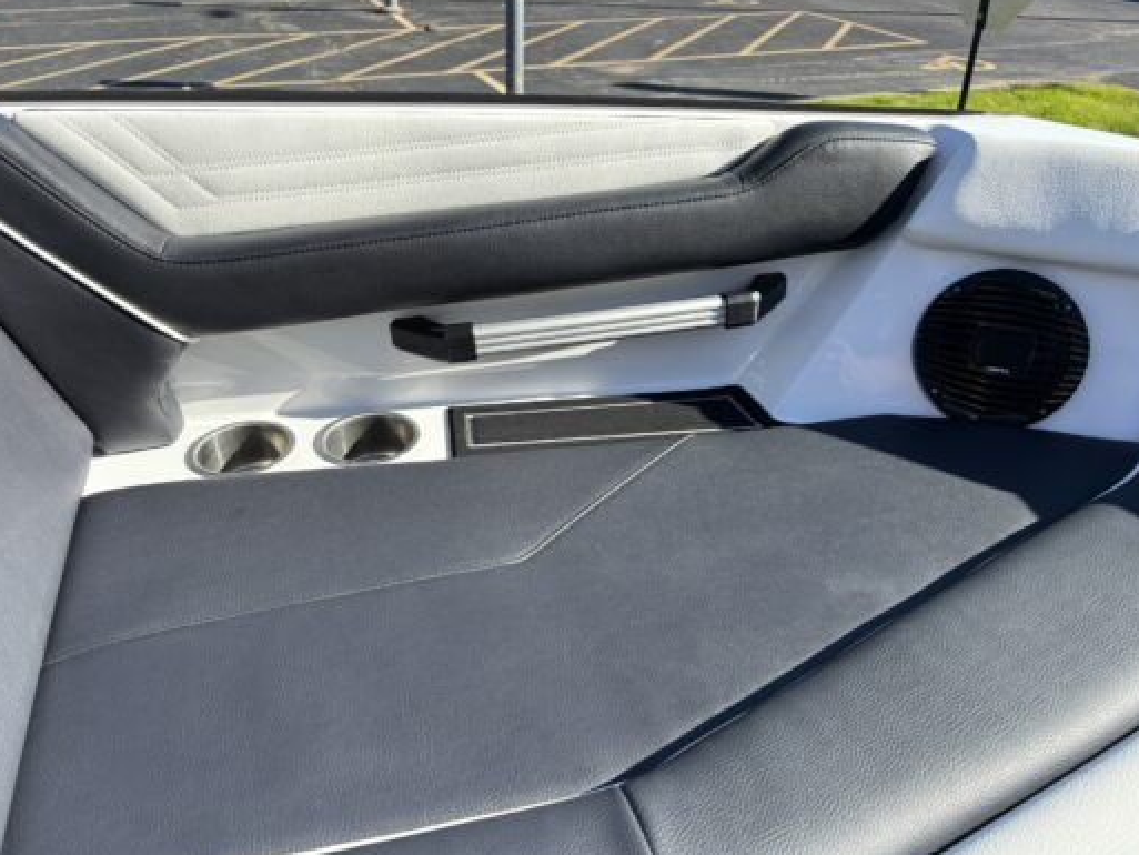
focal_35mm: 27
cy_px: 433
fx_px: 889
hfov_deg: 65.3
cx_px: 578
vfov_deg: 51.4
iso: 50
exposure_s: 1/1311
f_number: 1.6
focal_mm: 5.96
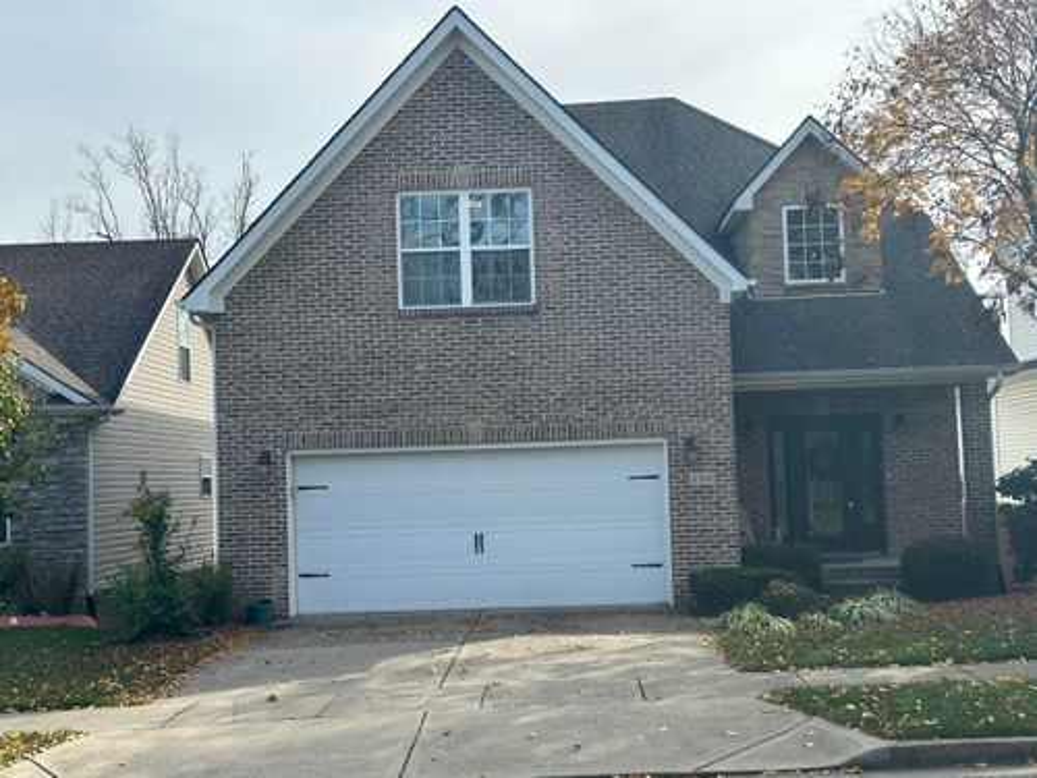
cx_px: 518
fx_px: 1438
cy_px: 389
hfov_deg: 39.7
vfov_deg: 30.3
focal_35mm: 48
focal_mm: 6.86
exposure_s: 1/2070
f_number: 1.78
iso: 64
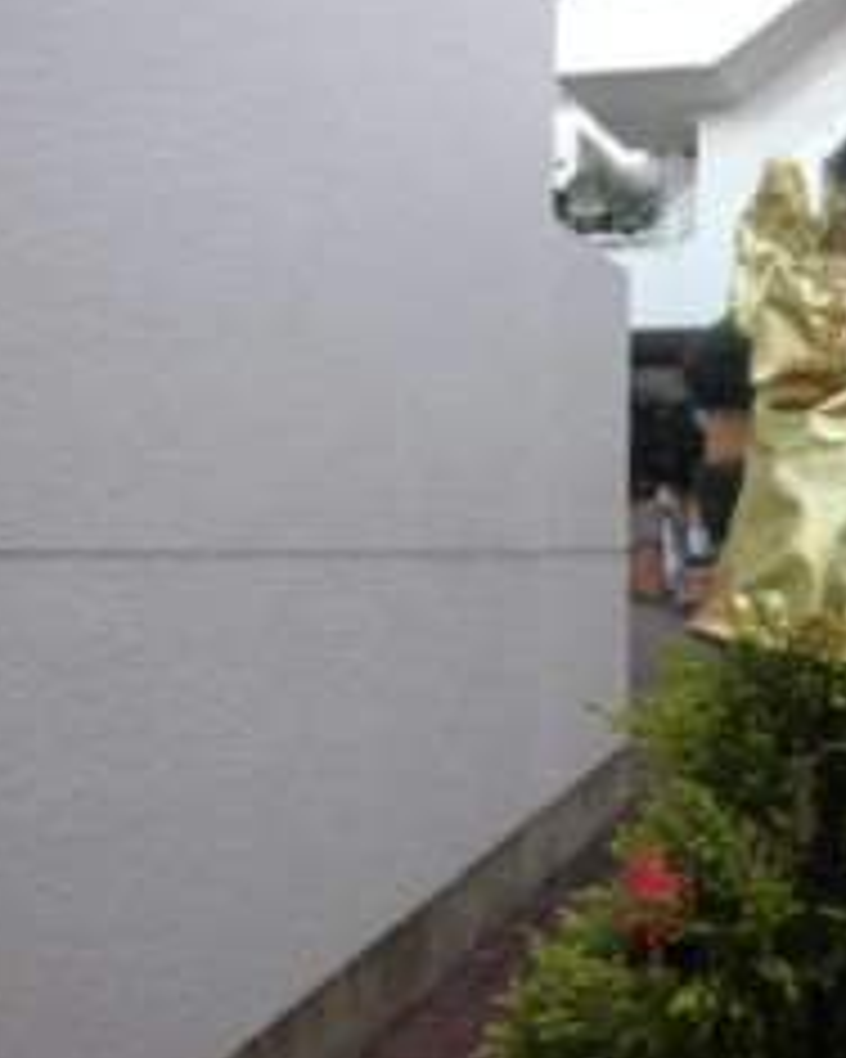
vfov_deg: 42.8
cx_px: 790
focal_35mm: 43
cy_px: 470
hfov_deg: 32.8
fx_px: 1346
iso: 100
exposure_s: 1/60
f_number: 2.8
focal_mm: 4.7
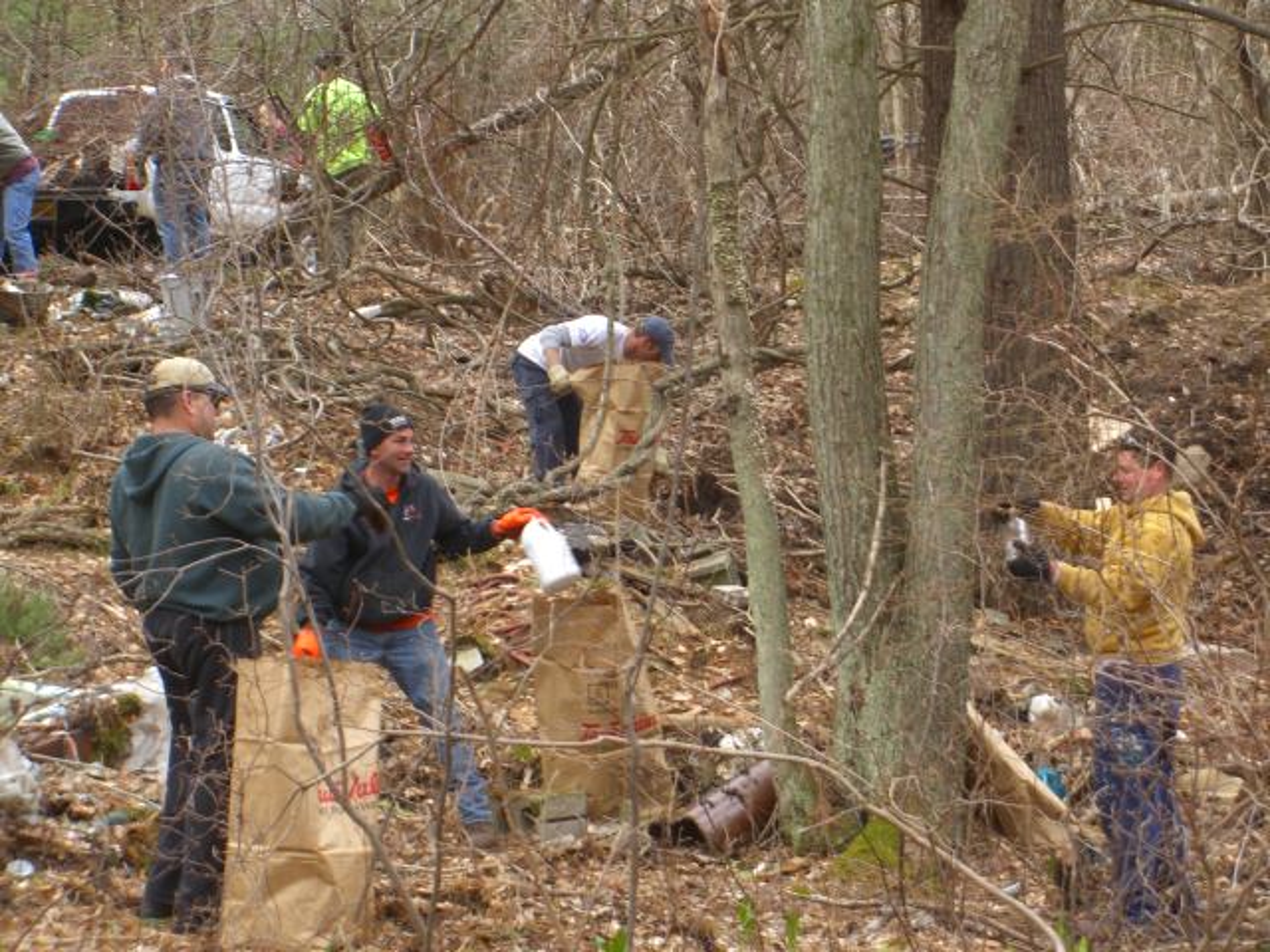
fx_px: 4182
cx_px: 635
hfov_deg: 17.3
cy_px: 476
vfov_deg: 13.0
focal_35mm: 114
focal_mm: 23.7
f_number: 5.1
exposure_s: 1/80
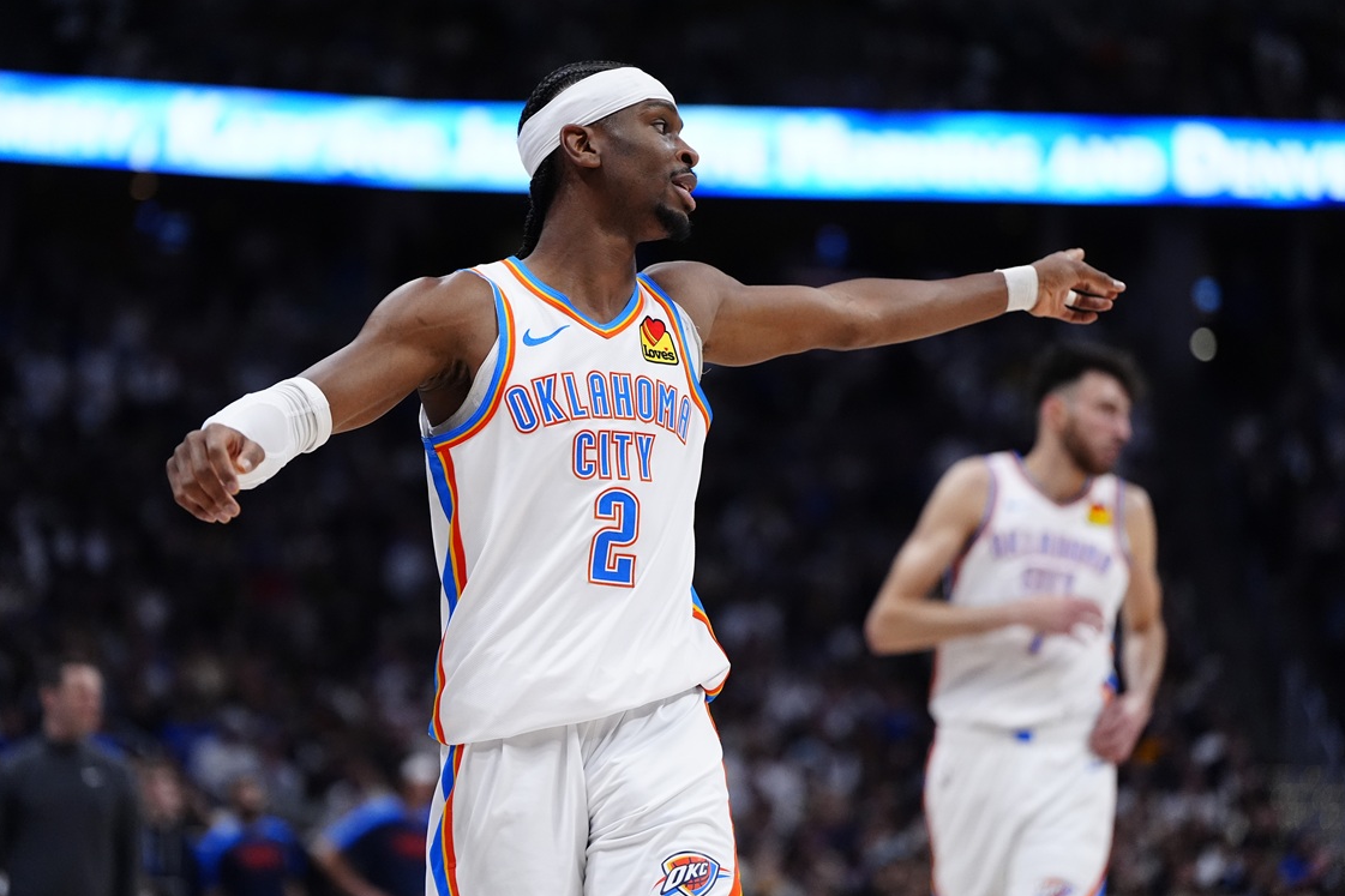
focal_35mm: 152
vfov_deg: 9.0
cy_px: 420
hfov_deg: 13.5
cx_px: 638
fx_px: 5678
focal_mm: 142
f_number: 2.8
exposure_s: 1/2500
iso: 4000
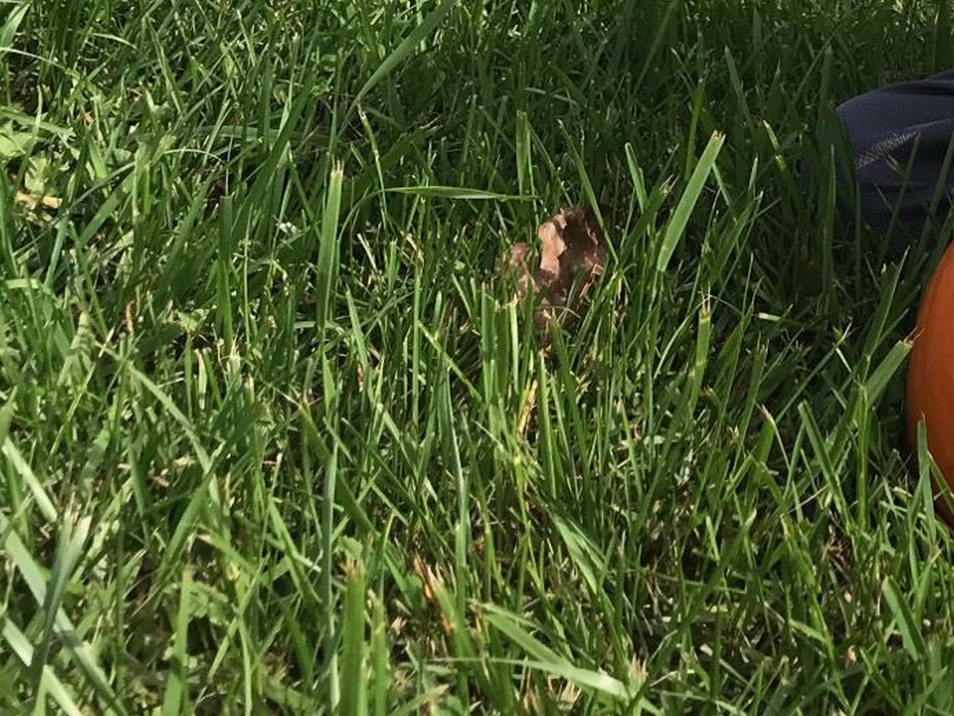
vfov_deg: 17.3
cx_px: 1092
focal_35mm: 81
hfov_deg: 22.5
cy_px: -182
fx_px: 2233
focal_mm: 3.99
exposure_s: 1/1497
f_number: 1.8
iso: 20
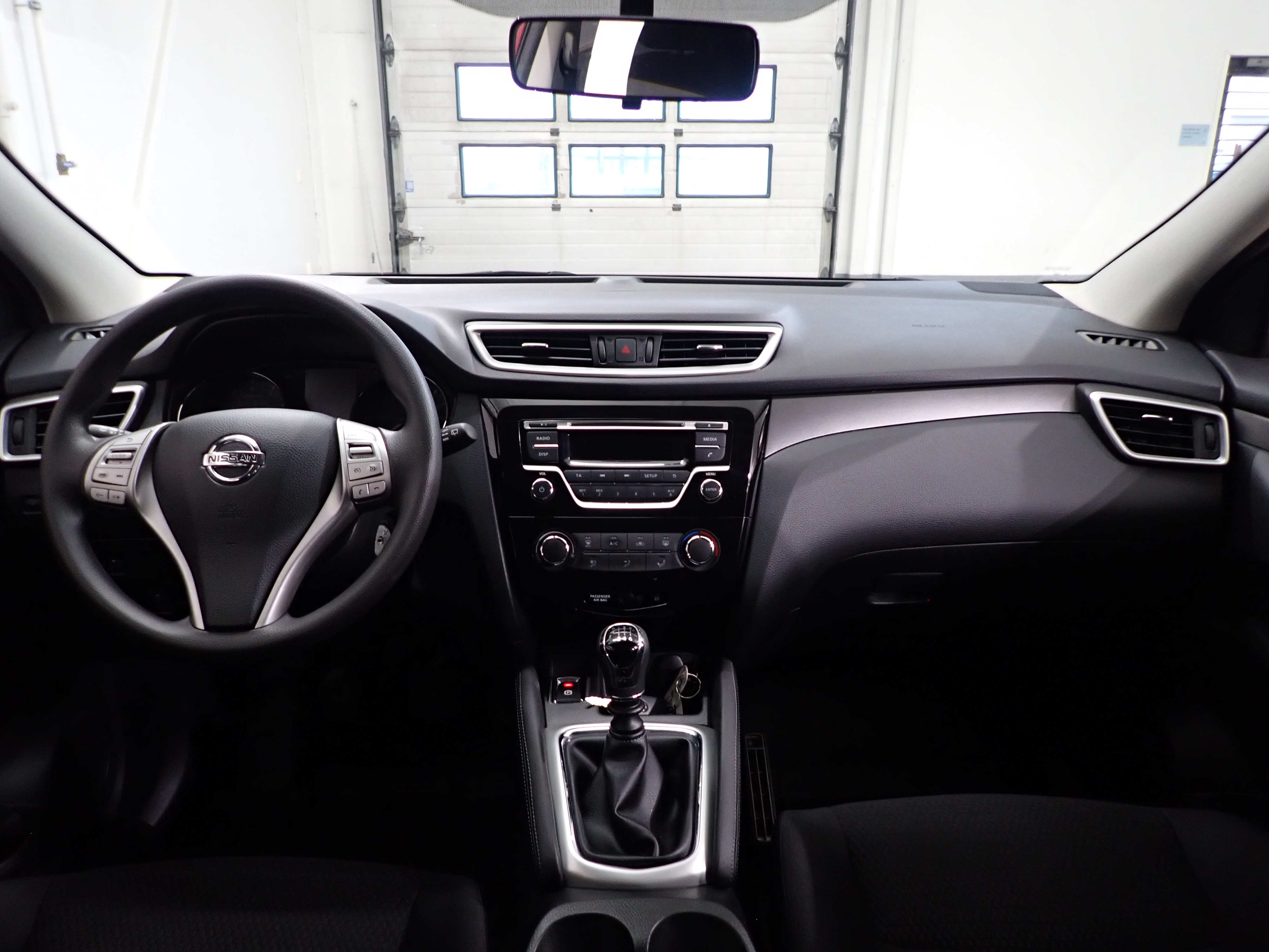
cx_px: 634
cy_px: 476
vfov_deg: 54.9
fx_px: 916
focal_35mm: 25
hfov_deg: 69.4
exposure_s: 1/30
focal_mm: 4.5
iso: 320
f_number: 2
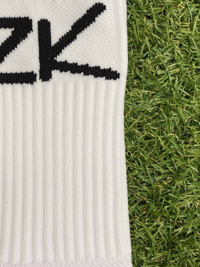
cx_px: 26
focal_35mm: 49
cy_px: 89
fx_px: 377
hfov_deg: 28.7
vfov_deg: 38.5
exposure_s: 1/100
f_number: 1.8
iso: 100
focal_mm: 4.25
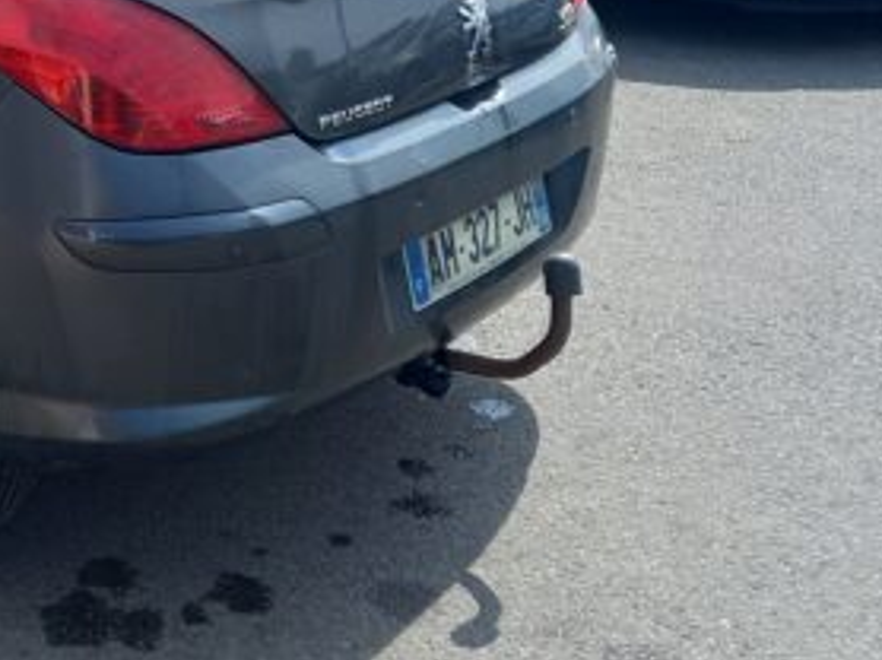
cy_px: 41
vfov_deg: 19.9
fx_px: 1833
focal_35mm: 72
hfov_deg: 24.6
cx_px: -162
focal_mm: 4.6
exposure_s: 1/398
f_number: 2
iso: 25
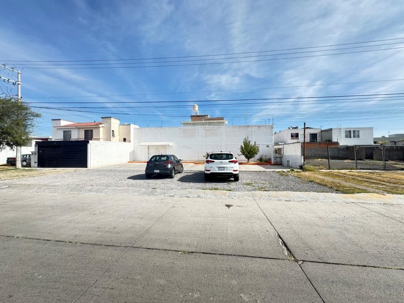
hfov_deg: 102.1
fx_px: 163
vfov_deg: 85.7
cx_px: 202
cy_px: 152
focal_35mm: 14
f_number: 2.2
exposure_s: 1/821
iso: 40
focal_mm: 2.22
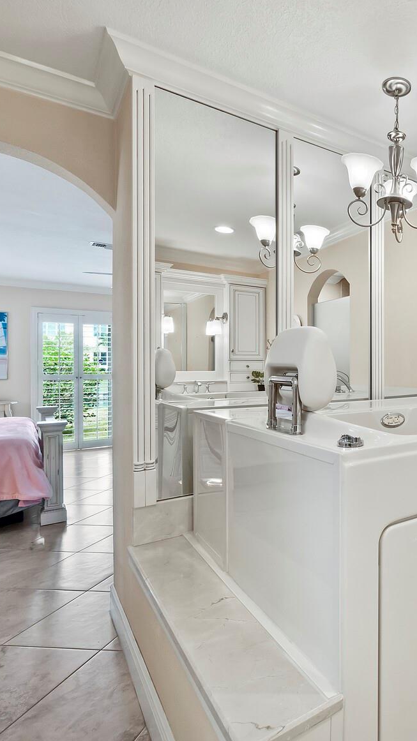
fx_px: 413
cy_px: 379
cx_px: 409
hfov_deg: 45.8
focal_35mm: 21
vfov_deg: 83.8
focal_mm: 7
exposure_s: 1/2.5
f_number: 10
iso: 400
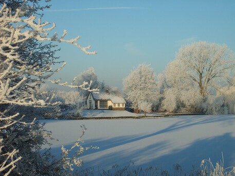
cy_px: 88
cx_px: 118
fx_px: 495
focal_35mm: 73
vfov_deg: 20.1
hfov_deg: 26.7
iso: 50
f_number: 3.9
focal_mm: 12
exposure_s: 1/750
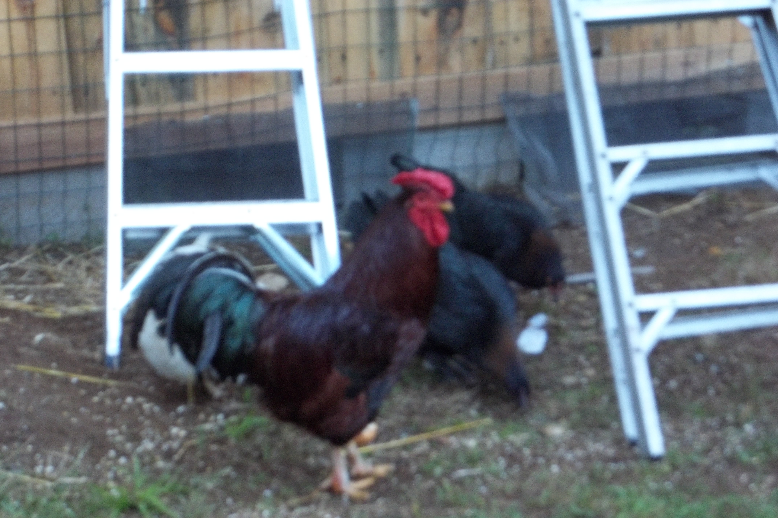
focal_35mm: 122
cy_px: 290
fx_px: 2636
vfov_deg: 11.2
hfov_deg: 16.8
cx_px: 389
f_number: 5.1
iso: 184
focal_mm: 21
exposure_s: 1/15
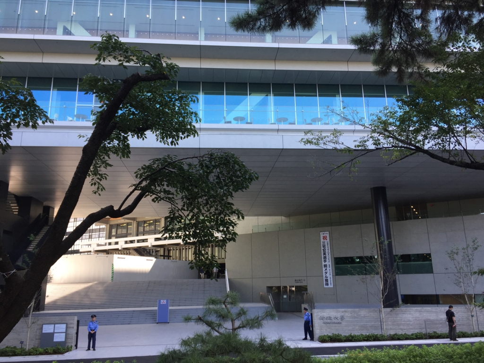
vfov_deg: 48.2
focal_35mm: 29
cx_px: 242
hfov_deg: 61.7
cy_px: 182
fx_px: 405
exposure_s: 1/211
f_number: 2.2
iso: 32
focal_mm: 4.15
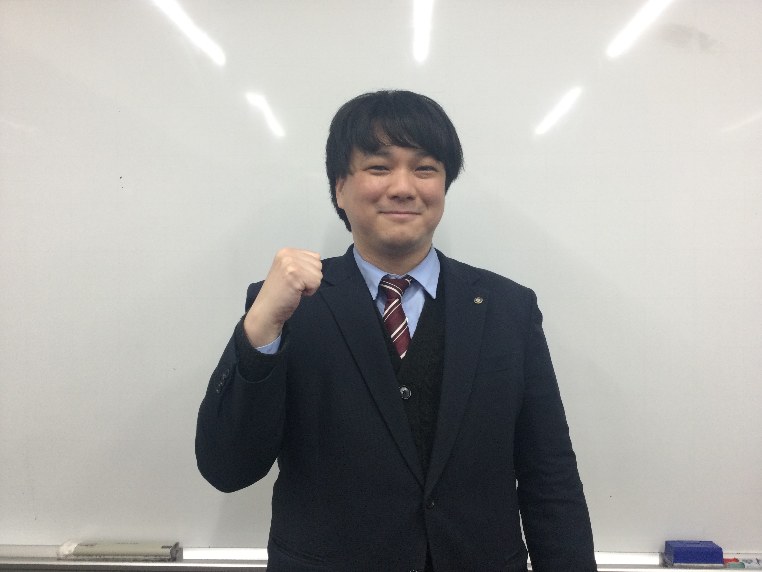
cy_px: 286
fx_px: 682
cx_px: 381
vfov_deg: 45.4
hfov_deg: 58.4
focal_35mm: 31
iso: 32
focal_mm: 3.3
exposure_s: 1/30
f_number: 2.4
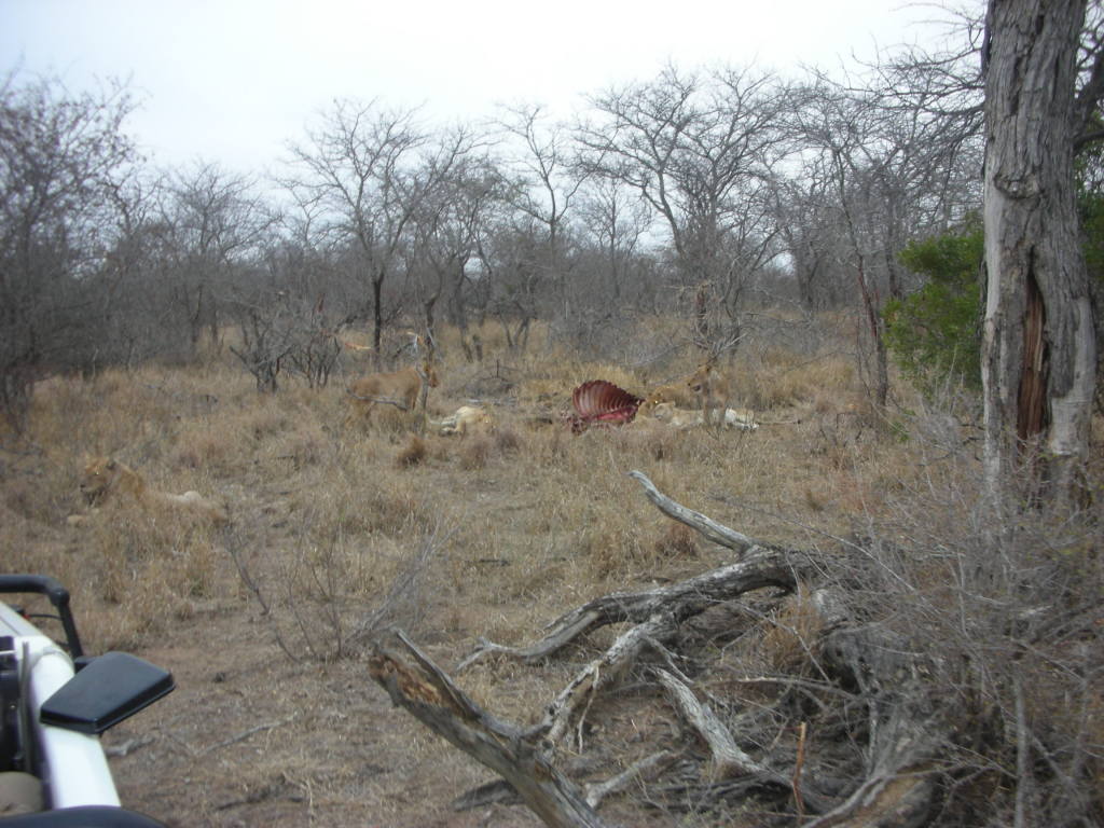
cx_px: 552
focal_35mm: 35
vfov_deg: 40.7
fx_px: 1116
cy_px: 414
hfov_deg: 52.6
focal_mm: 5.8
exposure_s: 1/30
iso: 66
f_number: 3
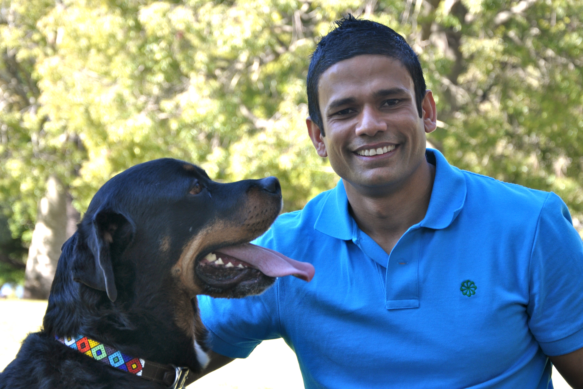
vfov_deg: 14.7
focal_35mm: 93
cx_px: 292
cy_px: 194
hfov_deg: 21.9
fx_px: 1506
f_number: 5.3
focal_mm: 62
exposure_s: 1/125
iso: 220
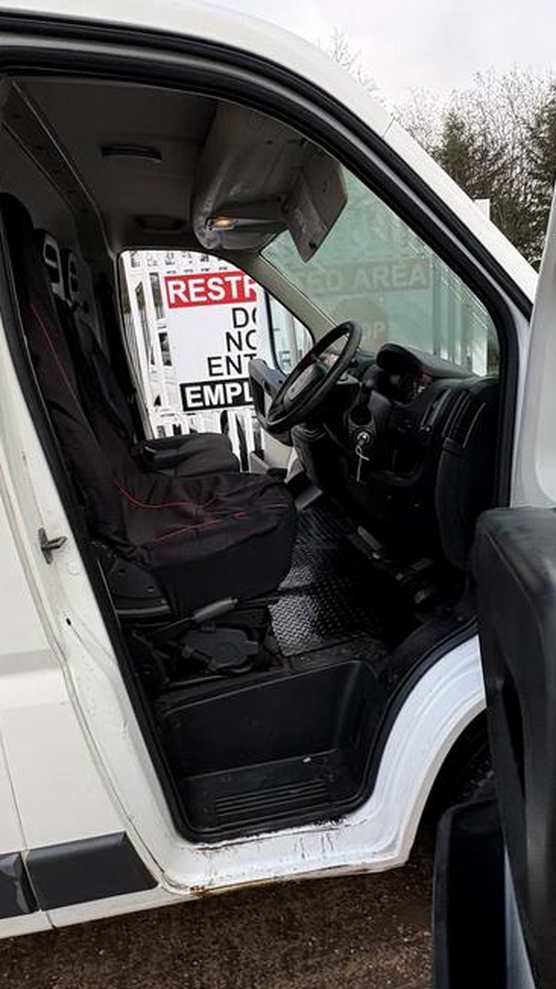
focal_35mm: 21
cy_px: 486
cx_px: 289
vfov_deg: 83.8
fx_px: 551
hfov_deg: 53.6
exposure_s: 1/138
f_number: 2.2
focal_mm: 2.22
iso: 64
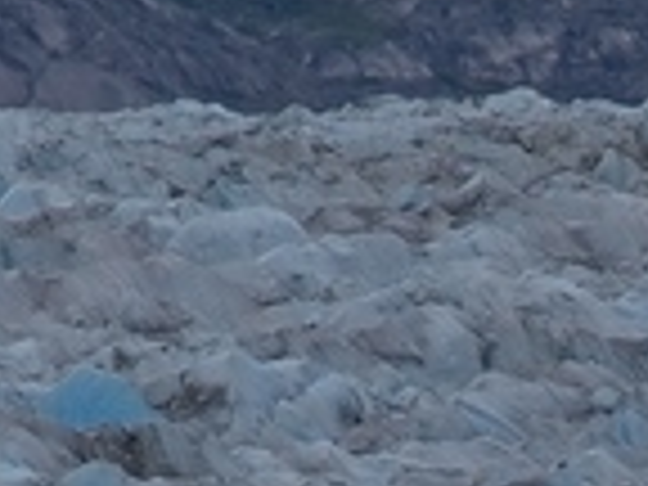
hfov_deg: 1.9
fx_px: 19188
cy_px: 1058
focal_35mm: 1025
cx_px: 1120
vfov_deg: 1.4
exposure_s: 1/250
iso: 100
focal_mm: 120
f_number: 5.6
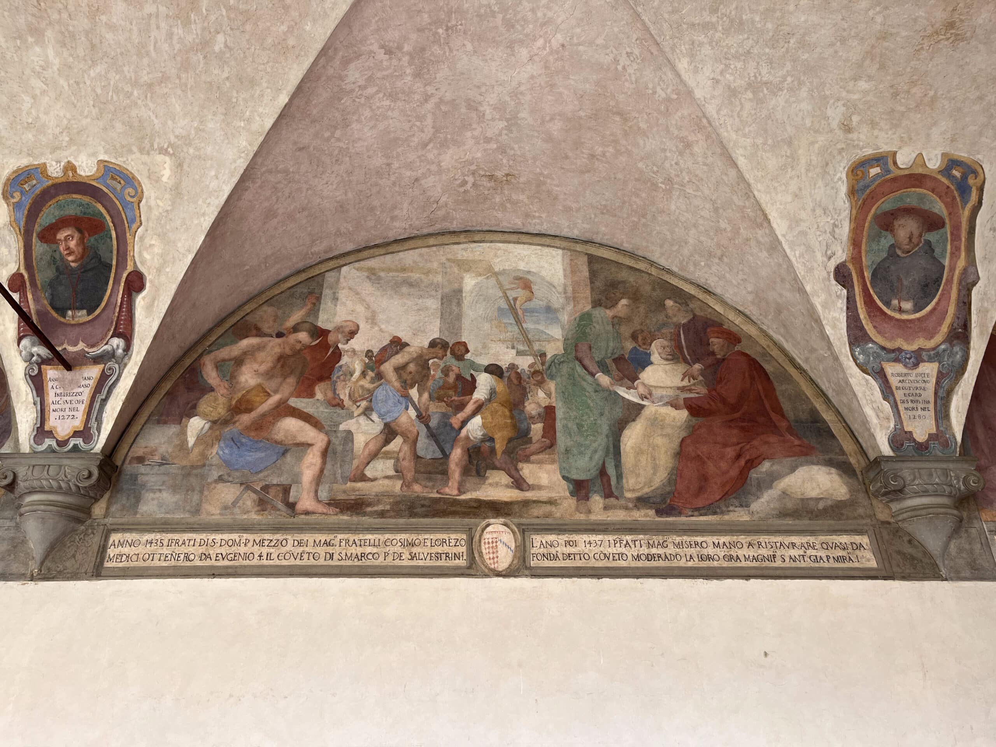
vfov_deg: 53.1
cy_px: 374
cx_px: 498
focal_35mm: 26
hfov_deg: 67.3
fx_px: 748
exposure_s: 1/122
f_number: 1.6
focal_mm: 5.1
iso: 40
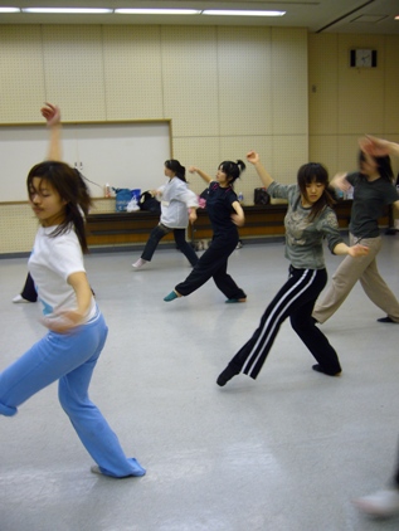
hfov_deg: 40.7
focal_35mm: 35
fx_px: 537
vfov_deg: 52.6
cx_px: 200
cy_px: 266
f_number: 2.8
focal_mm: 5.8
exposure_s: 1/20
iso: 100
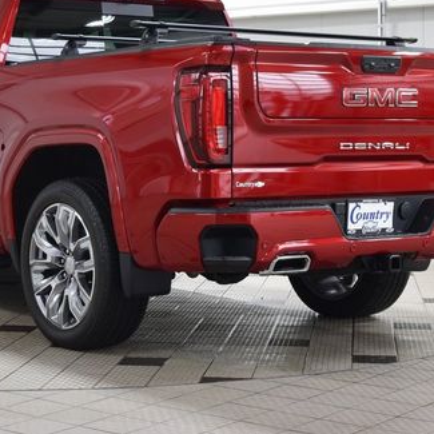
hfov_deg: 19.7
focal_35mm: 88
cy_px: 152
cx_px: 139
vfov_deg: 19.7
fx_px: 1246
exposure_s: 1/15
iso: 640
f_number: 6.3
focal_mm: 35
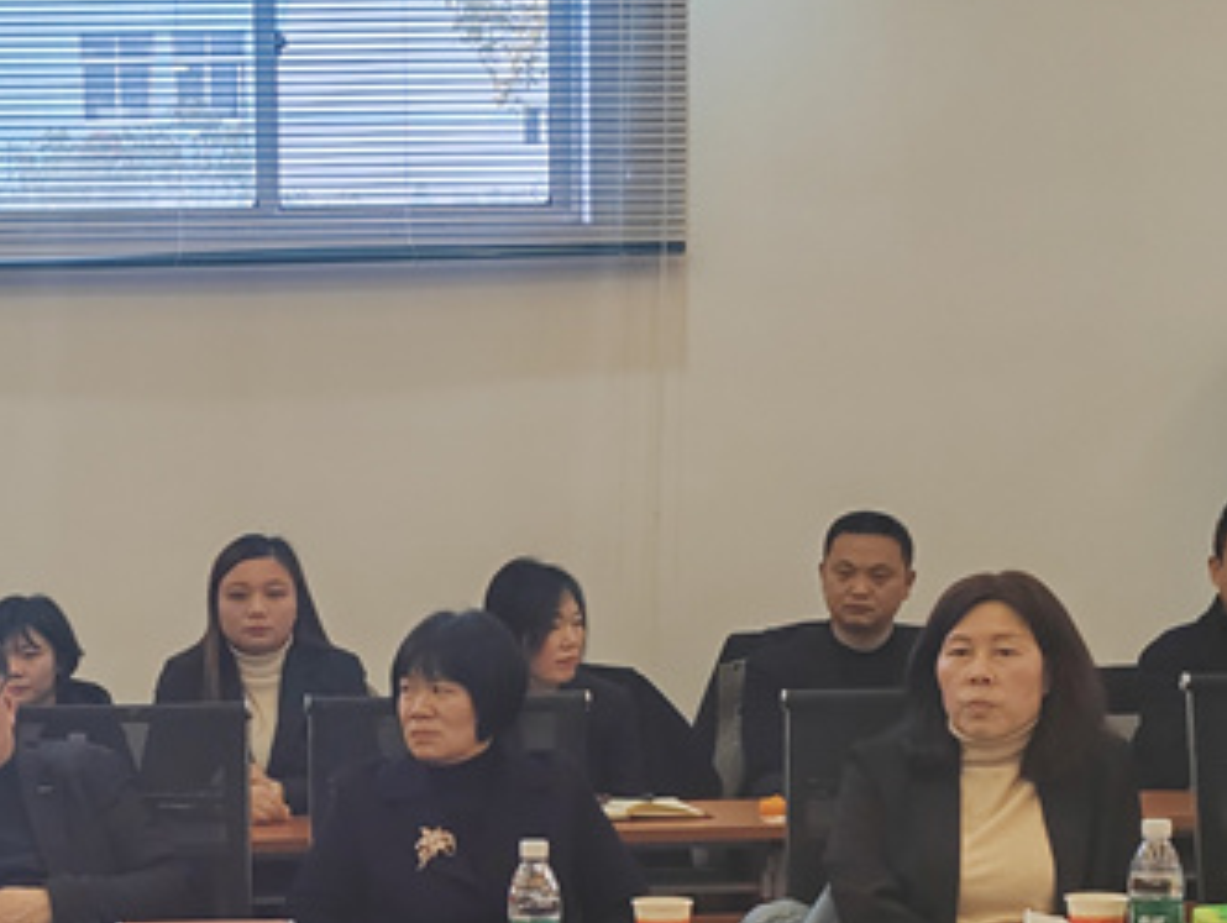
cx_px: 263
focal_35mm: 70
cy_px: 704
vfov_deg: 20.9
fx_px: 2484
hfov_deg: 27.3
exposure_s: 1/50
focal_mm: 6.14
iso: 2000
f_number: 1.8
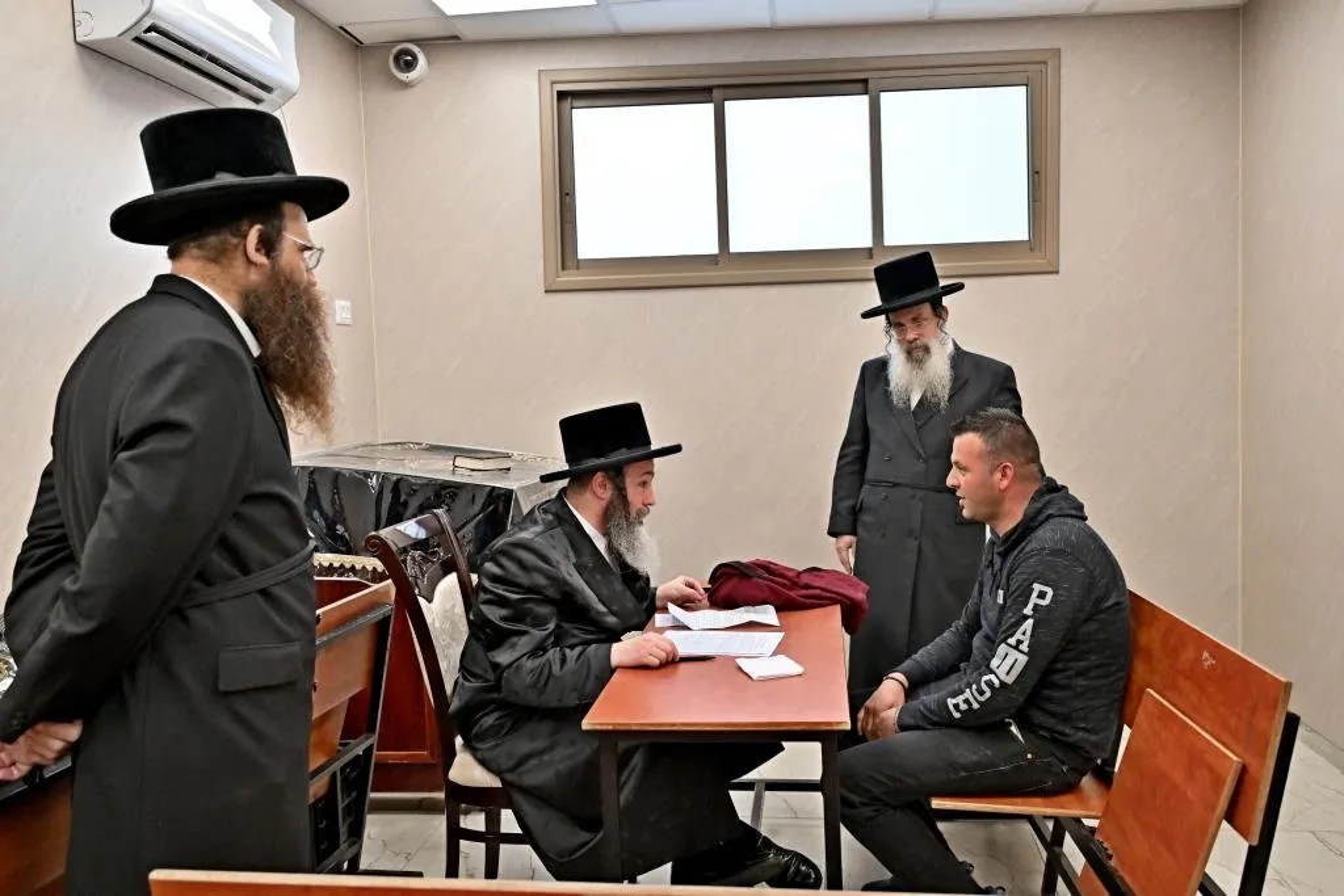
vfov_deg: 43.6
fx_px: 1120
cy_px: 448
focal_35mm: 30
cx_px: 672
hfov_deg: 61.9
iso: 1000
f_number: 4
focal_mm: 30
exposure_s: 1/400
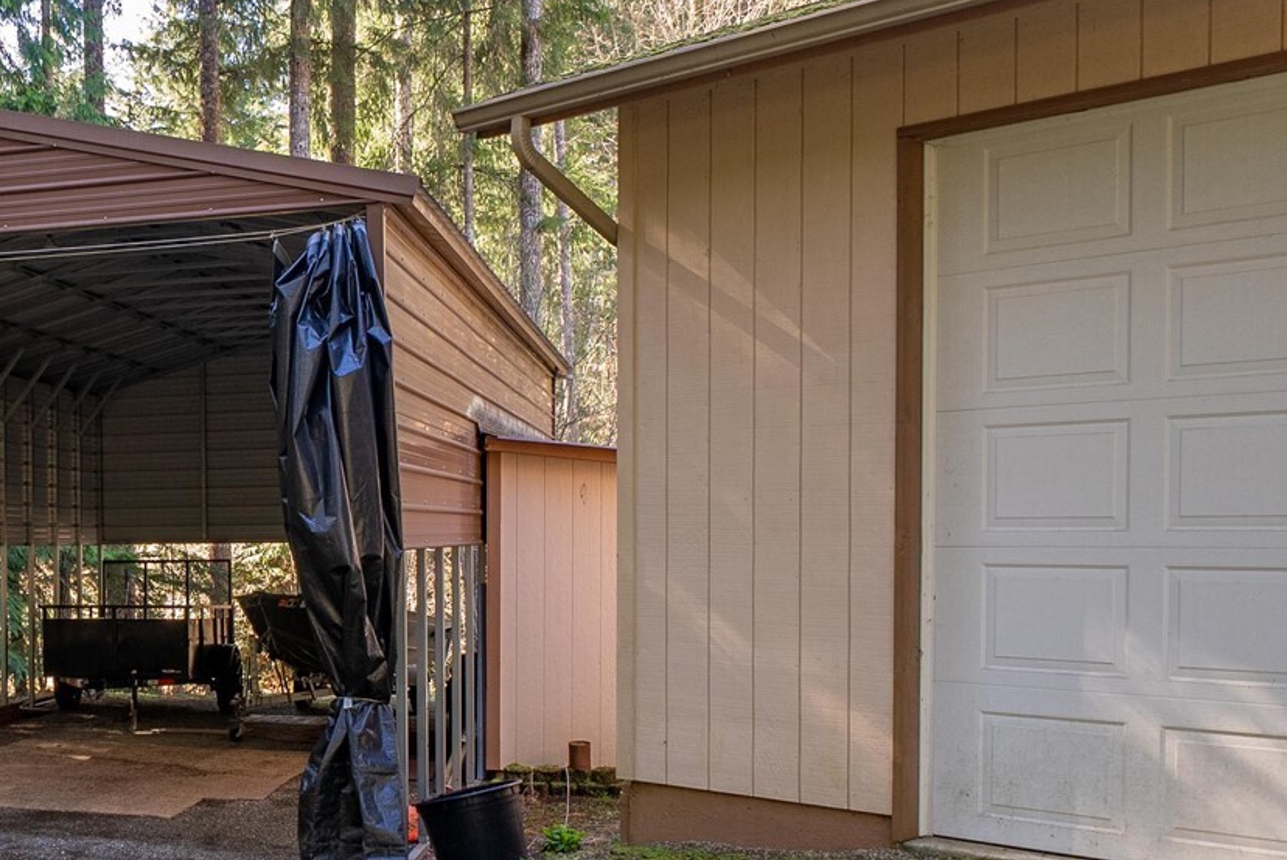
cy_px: 561
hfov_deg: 40.6
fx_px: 1538
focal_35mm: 43
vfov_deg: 31.0
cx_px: 47
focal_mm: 21
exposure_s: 1/30
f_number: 7.1
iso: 640
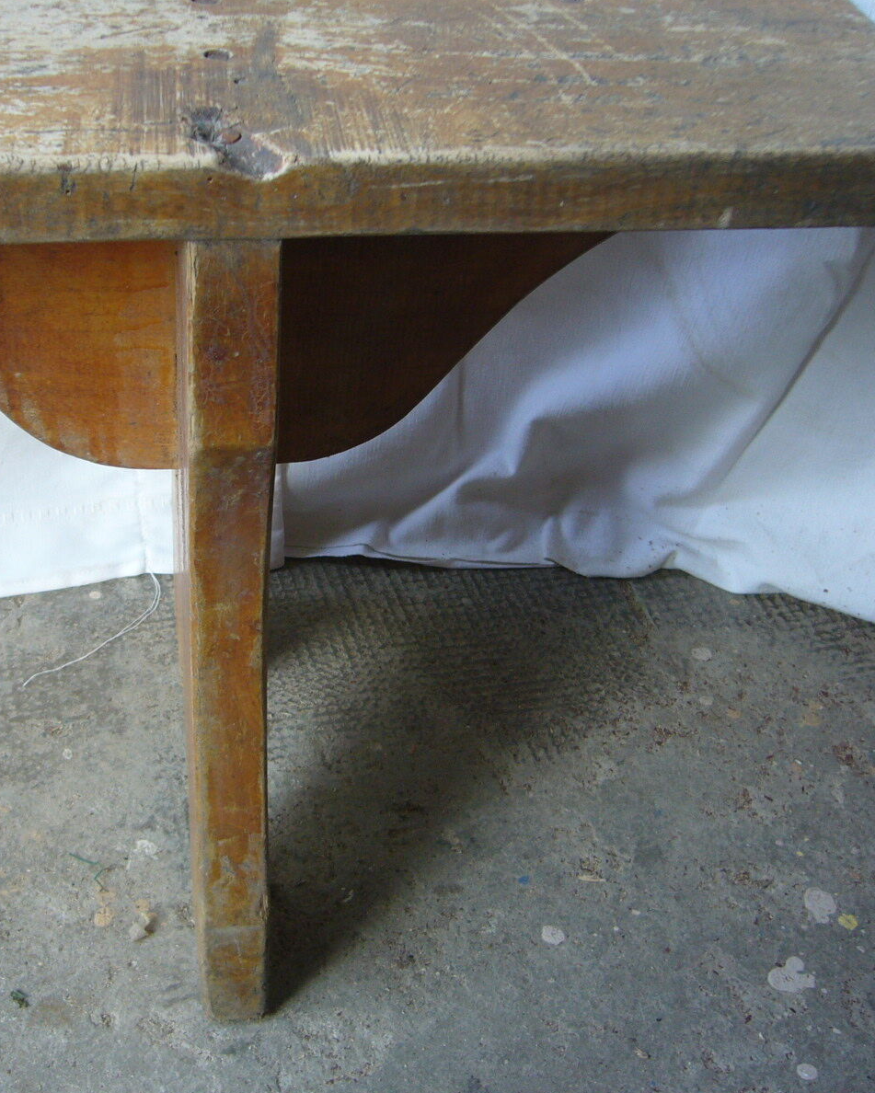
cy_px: 546
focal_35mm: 46
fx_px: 1488
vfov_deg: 40.3
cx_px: 286
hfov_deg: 32.5
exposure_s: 1/30
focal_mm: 5.8
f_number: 2.8
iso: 100
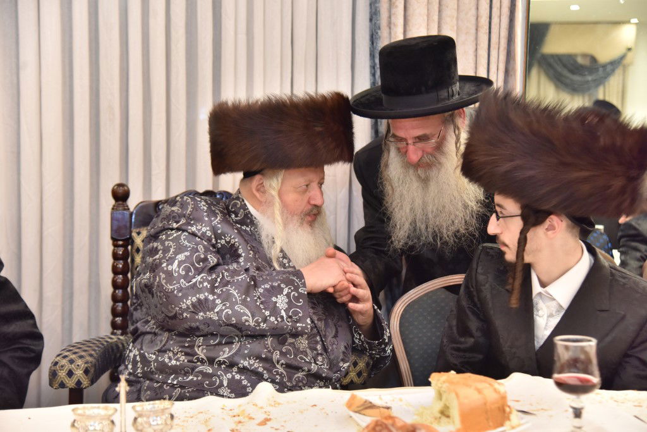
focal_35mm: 55
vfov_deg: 24.6
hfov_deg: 36.2
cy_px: 216
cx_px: 324
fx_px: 989
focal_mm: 55
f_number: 4
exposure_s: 1/125
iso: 2000
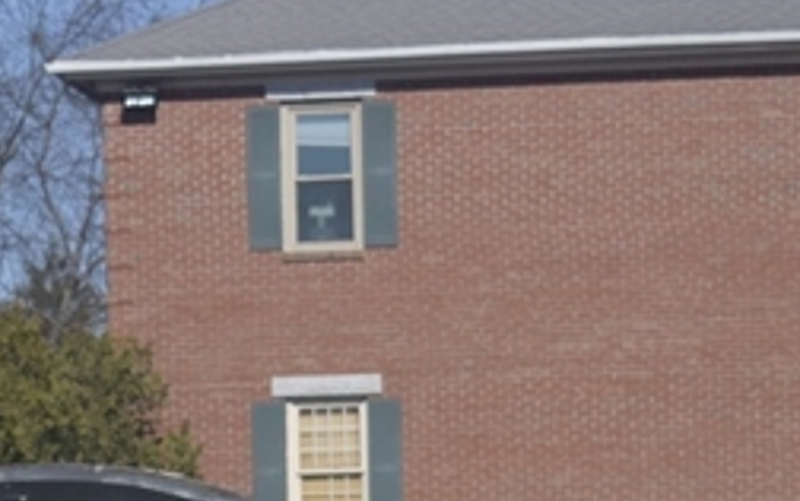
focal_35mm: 279
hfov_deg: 7.5
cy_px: 753
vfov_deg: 4.7
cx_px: 25
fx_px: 6090
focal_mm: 45
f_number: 5
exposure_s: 1/1600
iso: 200
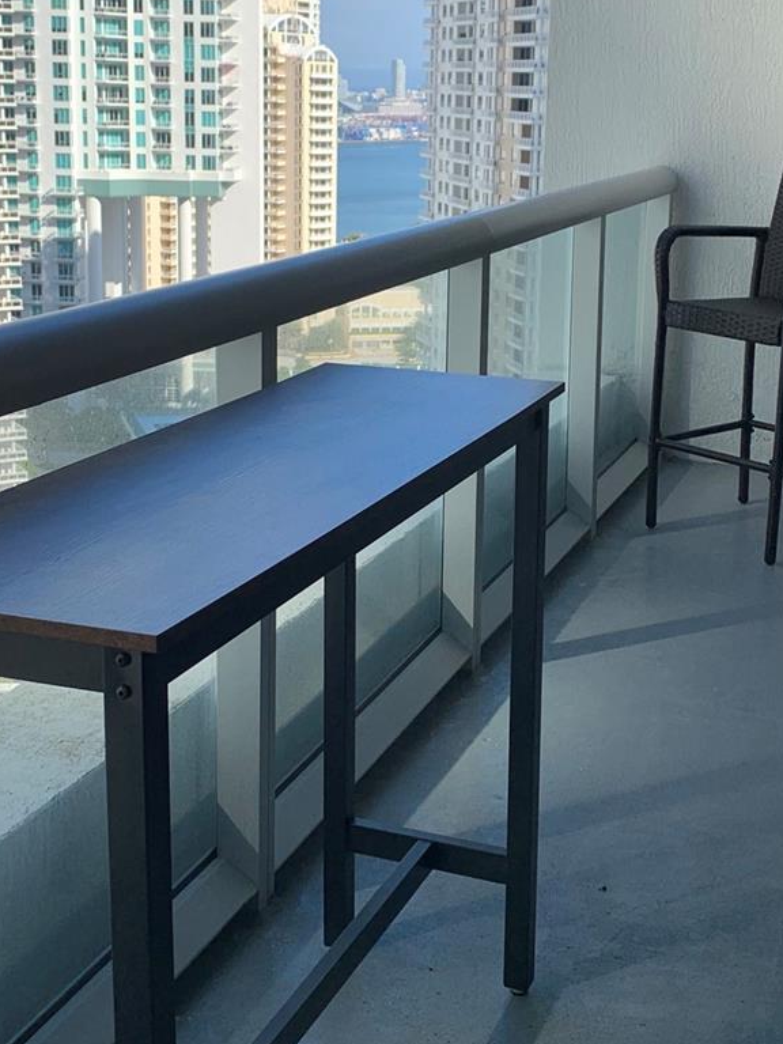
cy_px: 423
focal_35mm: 52
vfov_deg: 36.7
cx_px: 406
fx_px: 1568
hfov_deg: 28.0
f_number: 1.8
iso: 25
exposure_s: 1/1718
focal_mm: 4.25
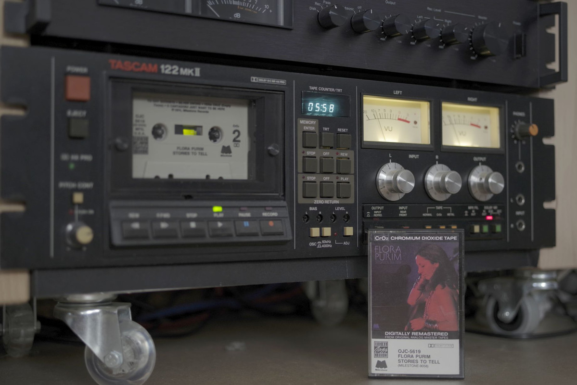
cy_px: 192
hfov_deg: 39.6
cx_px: 288
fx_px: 802
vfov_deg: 27.0
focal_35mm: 50
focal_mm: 50
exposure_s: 1/15
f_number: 2.8
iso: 400
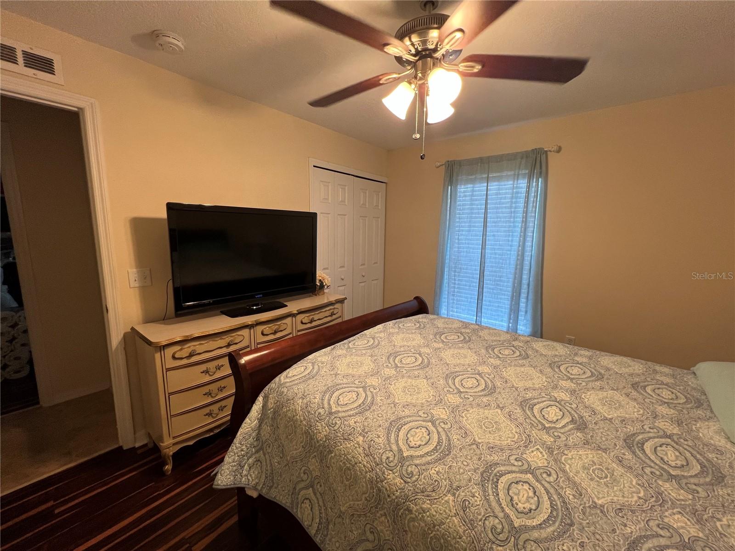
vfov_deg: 89.9
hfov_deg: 106.2
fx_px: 276
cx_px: 368
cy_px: 276
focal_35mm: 13
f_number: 1.8
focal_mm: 1.57
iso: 160
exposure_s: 1/60
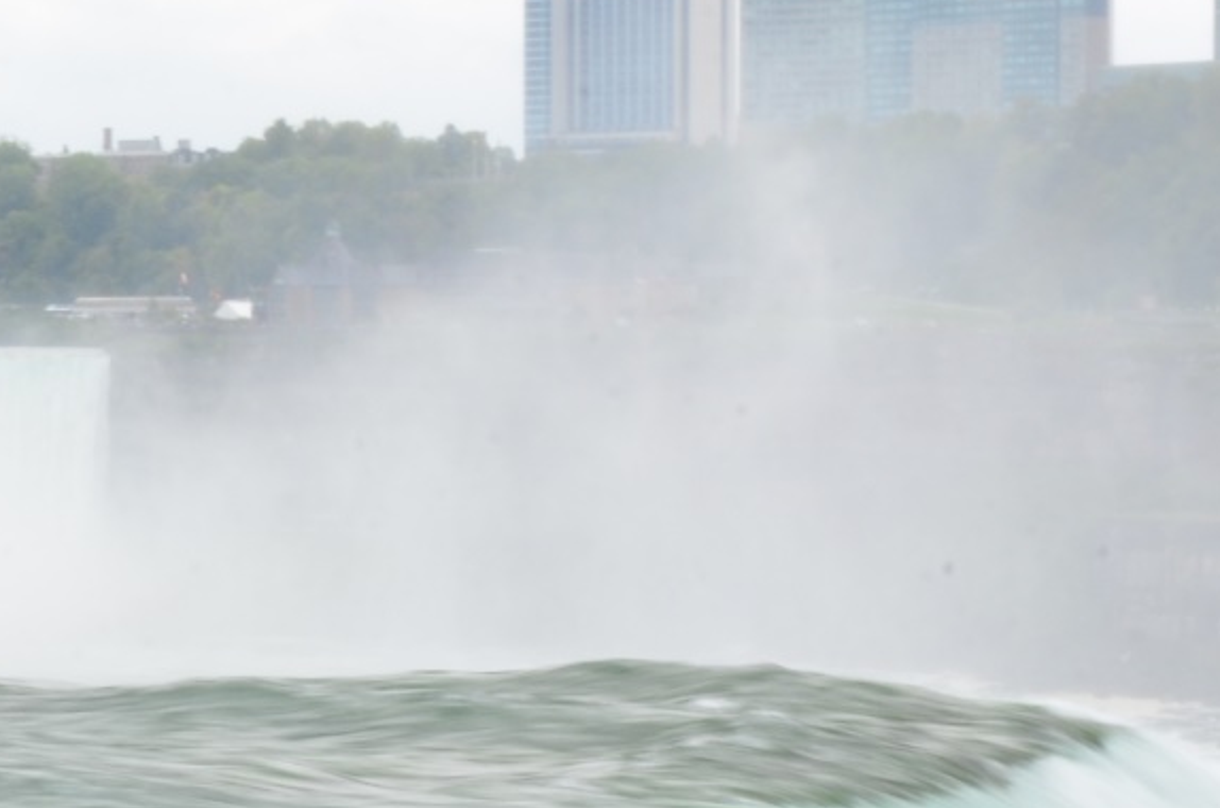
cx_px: 77
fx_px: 4950
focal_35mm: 146
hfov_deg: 13.9
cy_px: 688
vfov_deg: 9.3
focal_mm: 35
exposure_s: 1/10
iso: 160
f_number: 29
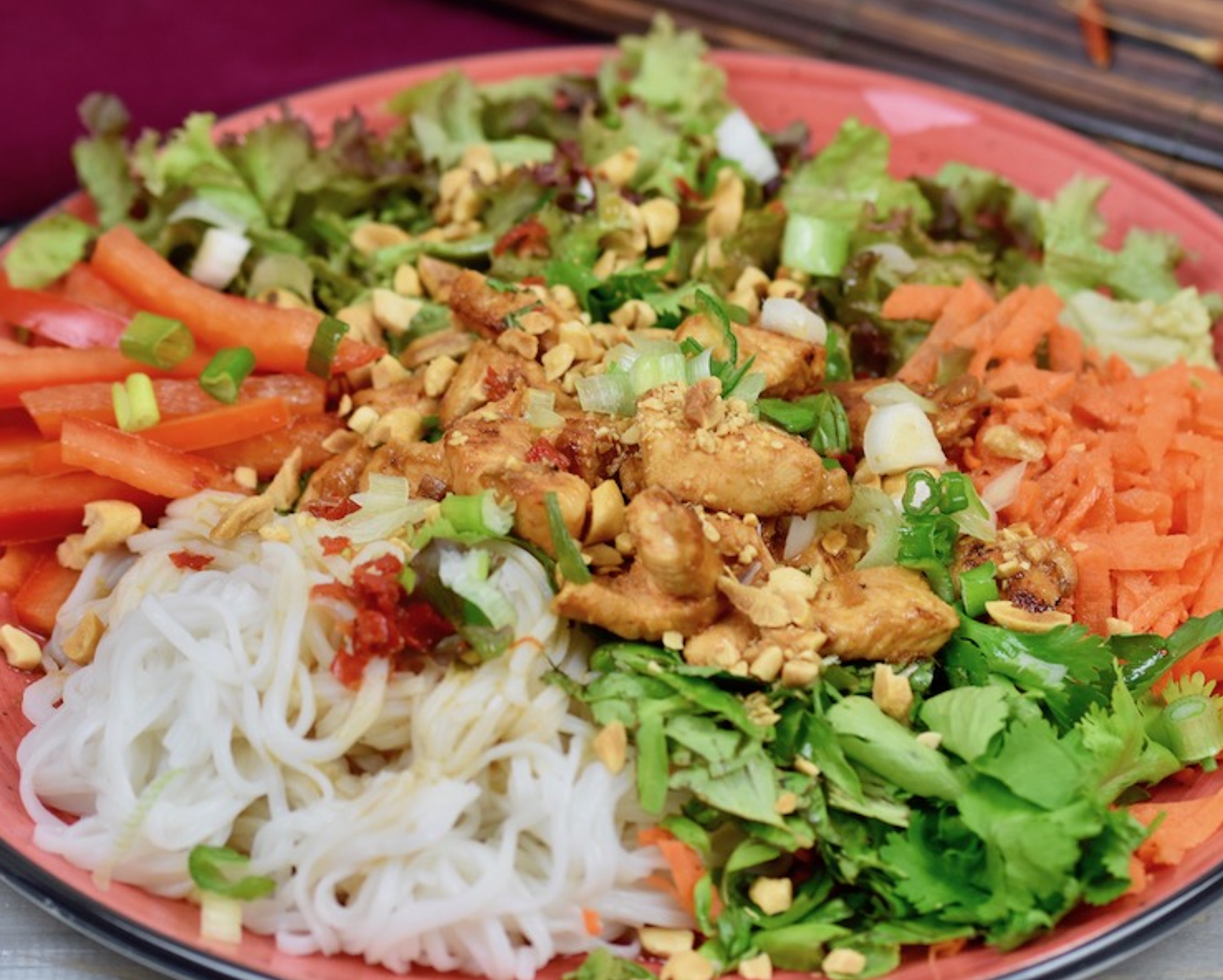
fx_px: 7411
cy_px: 460
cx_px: 695
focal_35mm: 205
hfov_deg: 9.4
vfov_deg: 7.6
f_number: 4.5
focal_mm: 105
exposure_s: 1/80
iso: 400
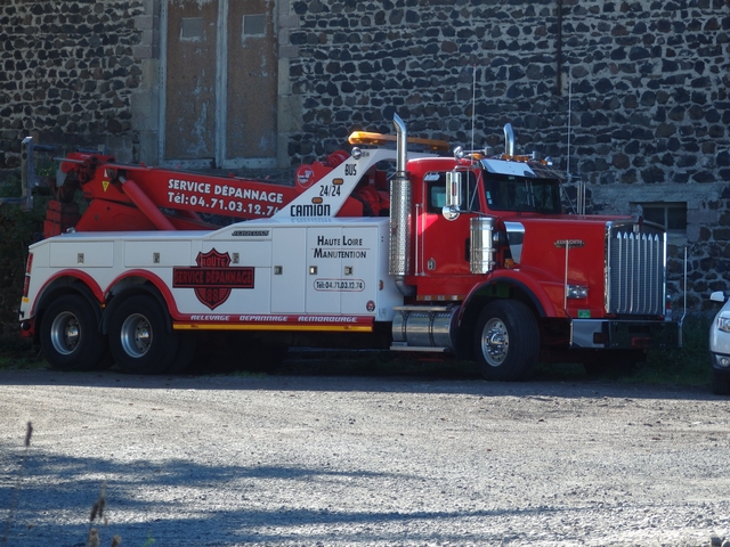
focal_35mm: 140
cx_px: 365
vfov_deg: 10.6
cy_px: 274
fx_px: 2952
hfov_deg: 14.1
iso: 125
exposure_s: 1/160
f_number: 5.4
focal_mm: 25.1
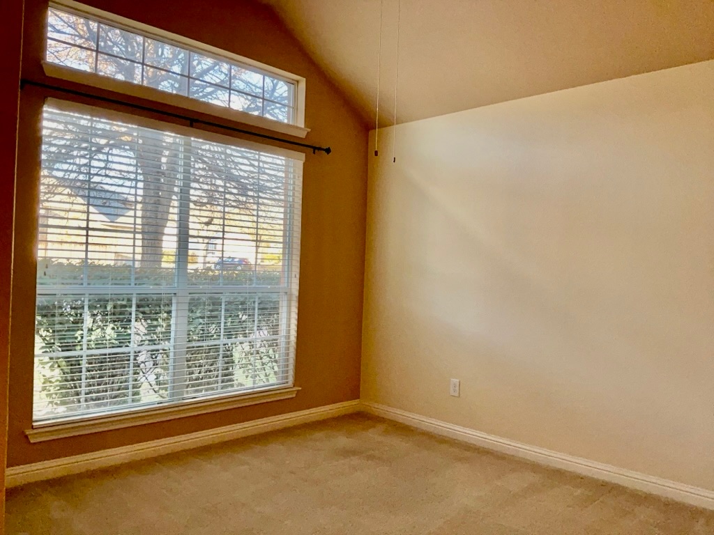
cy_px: 268
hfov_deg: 65.3
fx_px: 557
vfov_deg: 51.4
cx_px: 357
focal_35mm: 27
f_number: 1.8
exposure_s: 1/60
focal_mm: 3
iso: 100
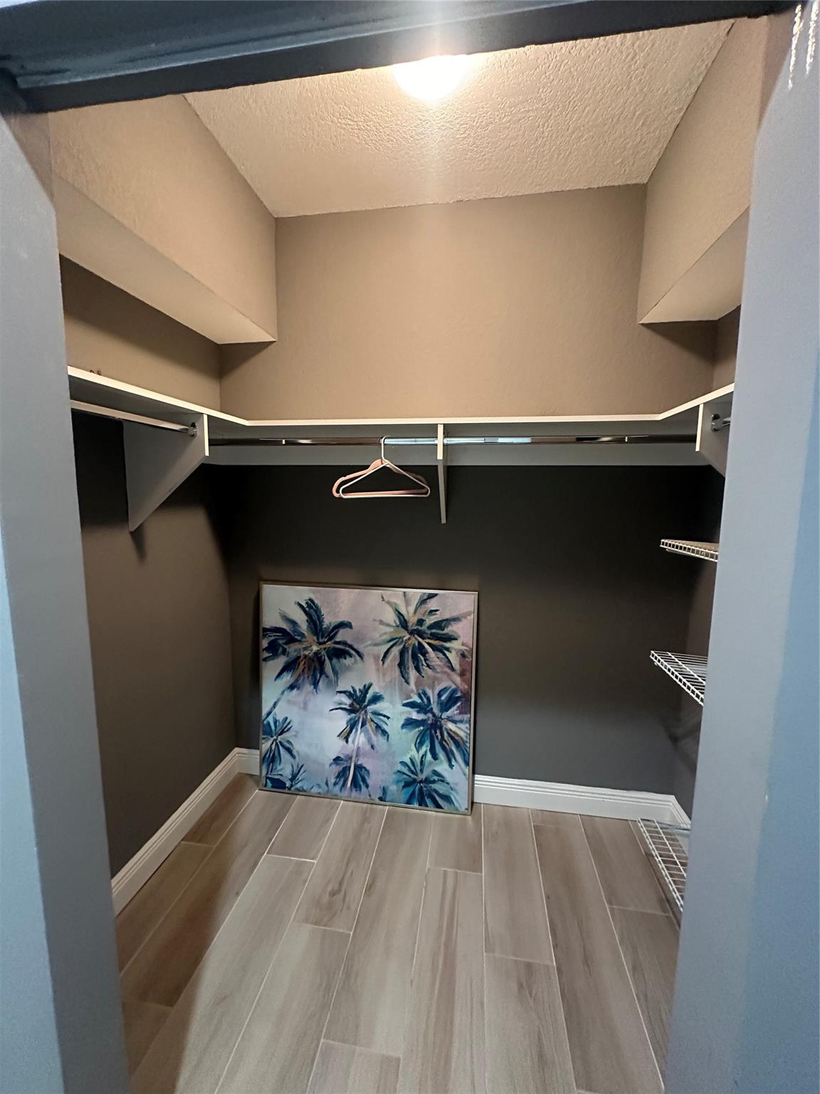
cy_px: 547
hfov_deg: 85.7
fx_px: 442
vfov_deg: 102.1
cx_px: 410
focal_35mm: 14
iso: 800
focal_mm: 2.22
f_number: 2.2
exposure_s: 1/60
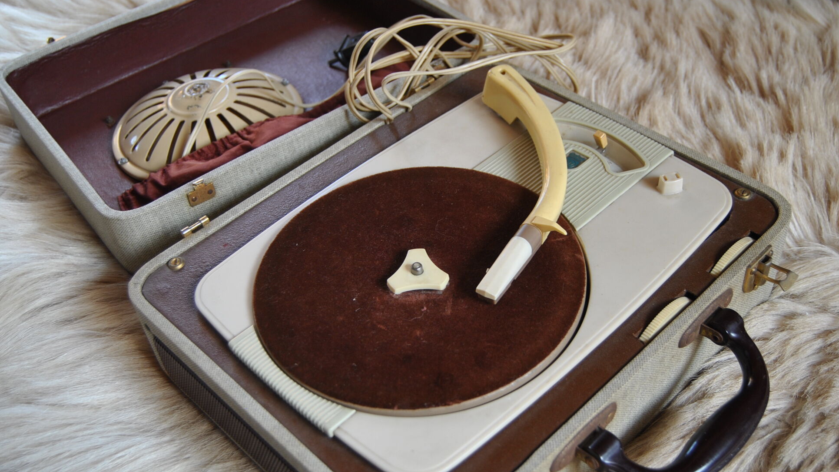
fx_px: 912
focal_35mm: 41
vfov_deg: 29.0
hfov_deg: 49.4
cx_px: 420
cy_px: 266
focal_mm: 26
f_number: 4
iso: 200
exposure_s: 1/60
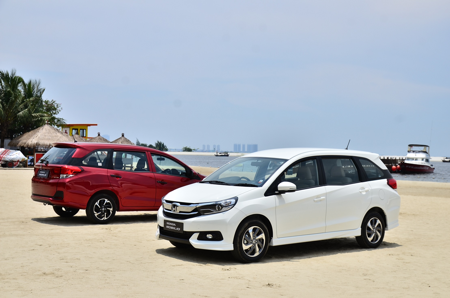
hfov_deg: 41.2
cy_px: 149
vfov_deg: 28.0
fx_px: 599
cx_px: 225
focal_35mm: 48
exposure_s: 1/1000
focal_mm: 32
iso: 100
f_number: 6.3
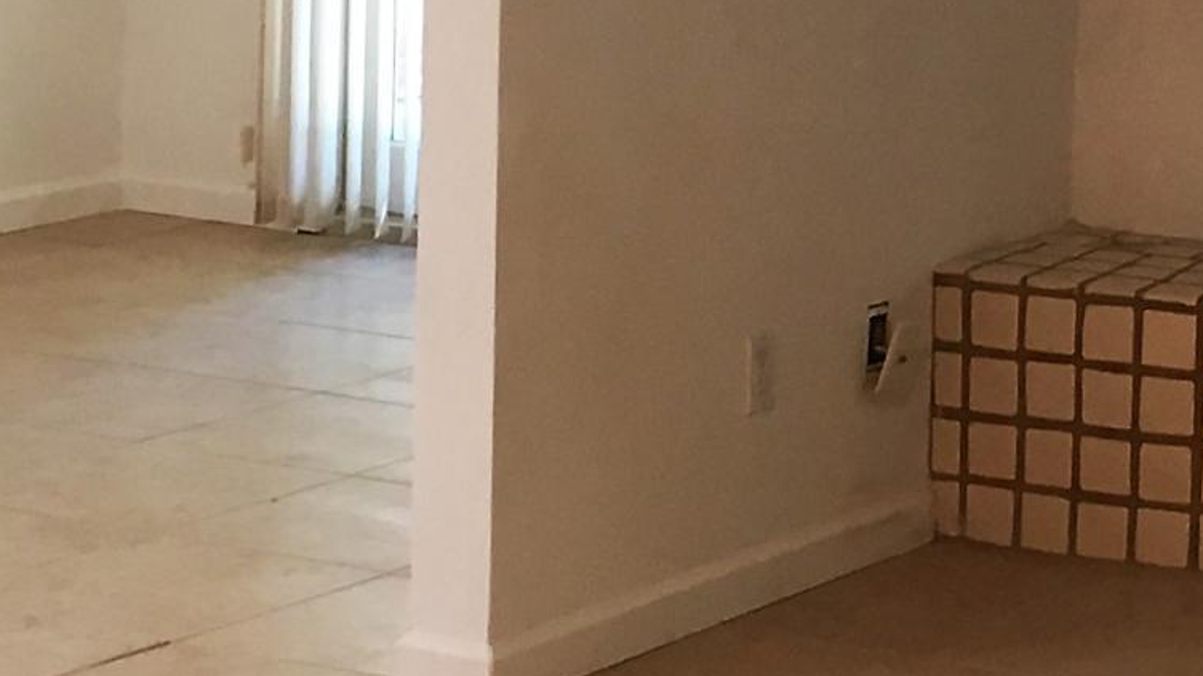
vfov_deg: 9.4
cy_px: -331
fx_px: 4019
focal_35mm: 126
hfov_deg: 16.5
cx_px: 1296
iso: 80
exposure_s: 1/30
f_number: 2.2
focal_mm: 4.15
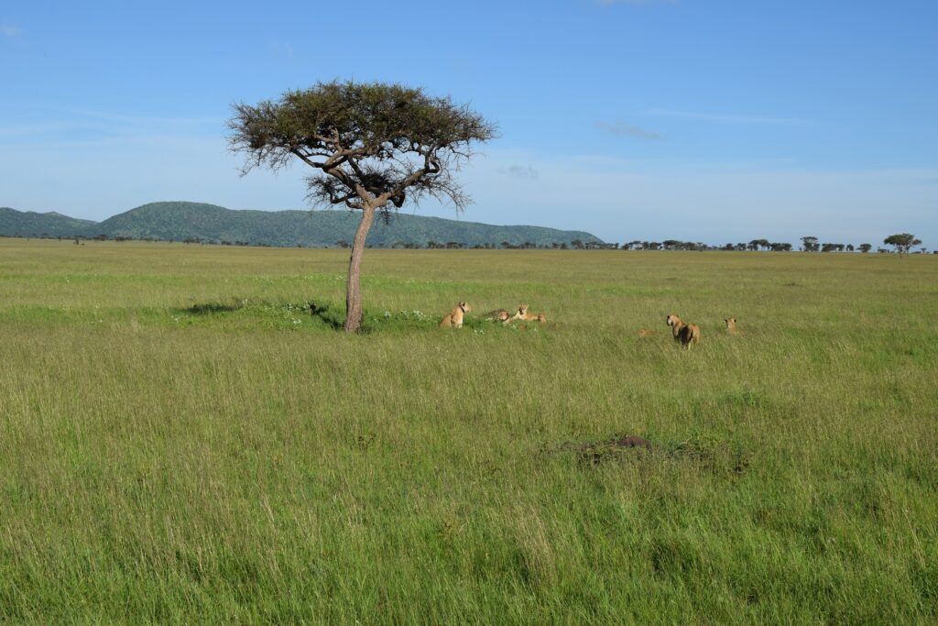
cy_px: 313
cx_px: 469
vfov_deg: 25.8
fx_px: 1368
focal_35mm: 52
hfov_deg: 37.8
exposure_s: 1/400
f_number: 10
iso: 200
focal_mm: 35
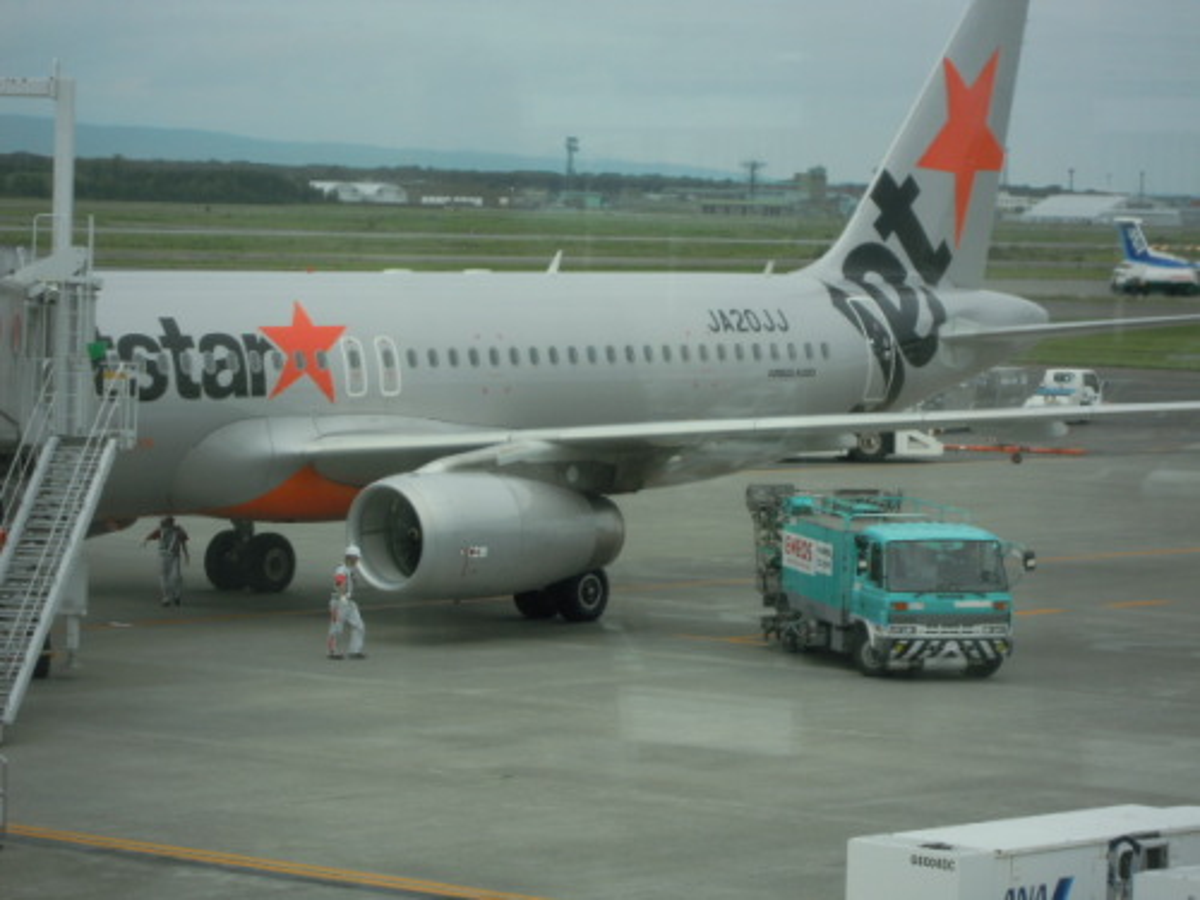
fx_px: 4853
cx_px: 600
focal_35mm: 140
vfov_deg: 10.6
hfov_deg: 14.1
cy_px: 450
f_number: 6.6
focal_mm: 25
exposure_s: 1/160
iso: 100
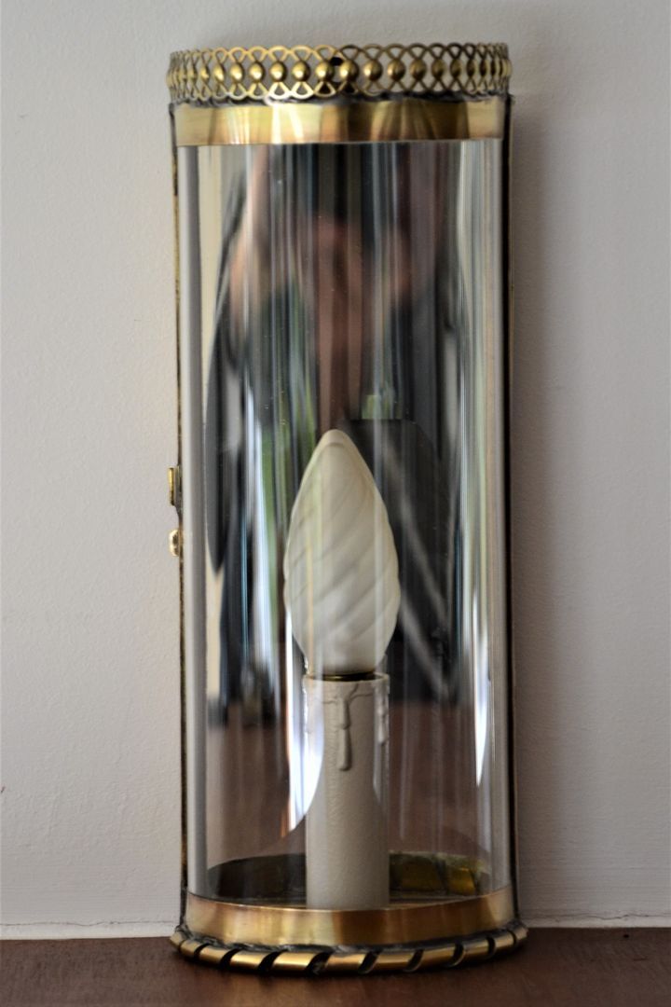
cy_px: 504
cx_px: 336
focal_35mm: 158
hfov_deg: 8.7
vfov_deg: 13.0
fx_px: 4403
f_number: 6.3
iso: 800
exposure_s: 1/125
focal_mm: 105
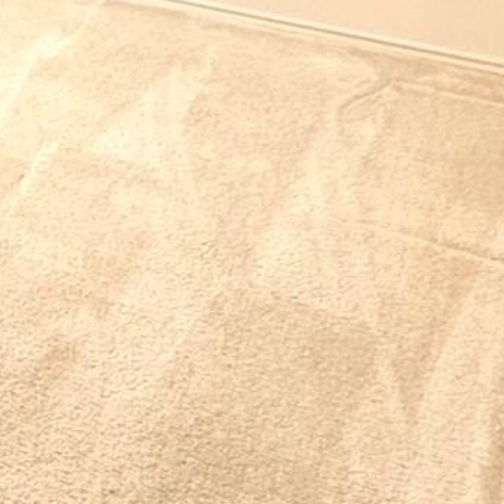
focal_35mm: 73
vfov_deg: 20.8
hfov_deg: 20.4
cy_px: -212
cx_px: -243
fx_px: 1202
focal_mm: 2.22
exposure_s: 1/120
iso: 320
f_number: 2.2
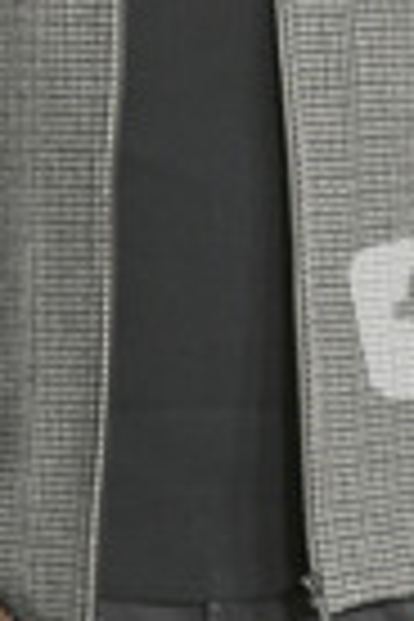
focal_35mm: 273
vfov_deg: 7.5
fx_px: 4709
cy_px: 68
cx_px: 171
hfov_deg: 5.0
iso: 2500
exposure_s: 1/320
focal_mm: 94
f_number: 5.6
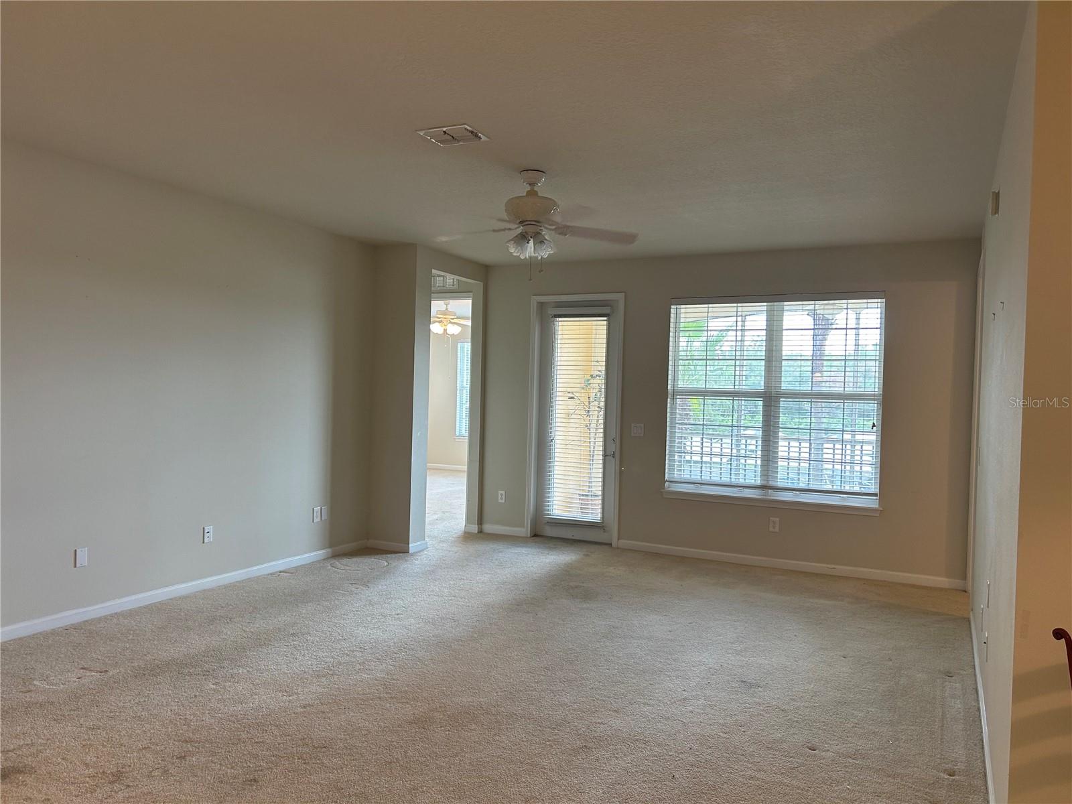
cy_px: 402
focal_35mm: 26
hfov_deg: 67.3
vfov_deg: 53.1
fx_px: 805
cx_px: 536
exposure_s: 1/60
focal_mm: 5.7
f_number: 1.5
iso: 64
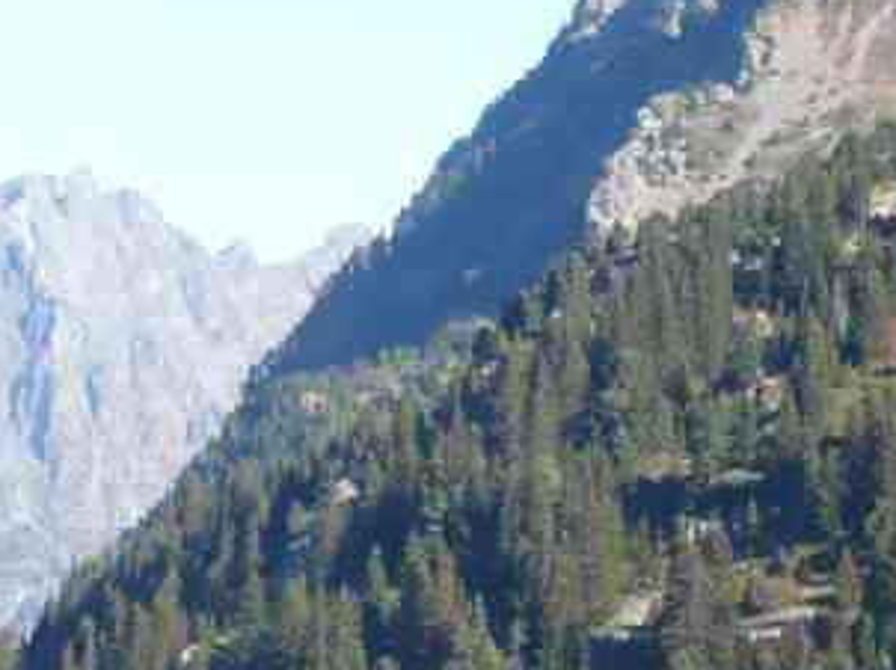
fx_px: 8069
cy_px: 498
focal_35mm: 312
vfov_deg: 4.8
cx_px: 341
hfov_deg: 6.4
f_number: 4
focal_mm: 11.5
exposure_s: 1/320
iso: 100
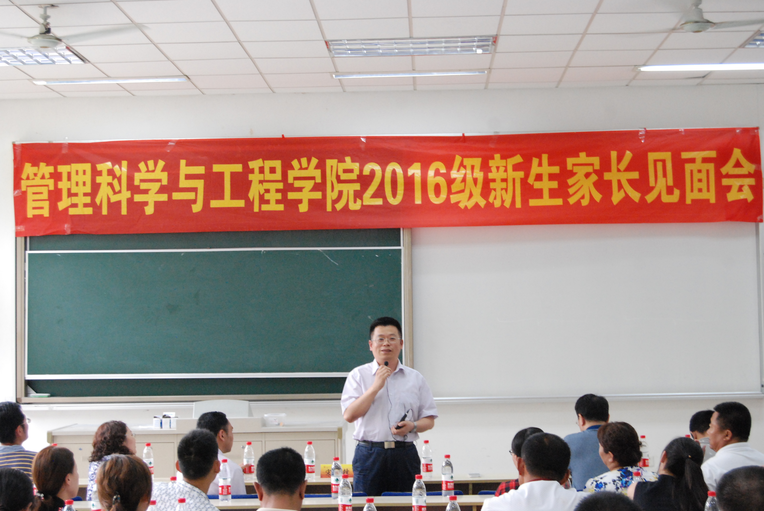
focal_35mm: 60
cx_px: 382
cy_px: 256
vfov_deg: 22.7
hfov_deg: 33.4
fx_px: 1275
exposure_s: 1/50
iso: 1600
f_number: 6.3
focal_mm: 40
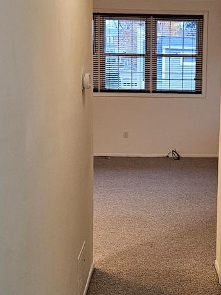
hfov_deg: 18.8
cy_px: 188
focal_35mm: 77
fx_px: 656
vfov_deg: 25.3
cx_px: 193
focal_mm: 5.4
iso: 320
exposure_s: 1/120
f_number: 1.8
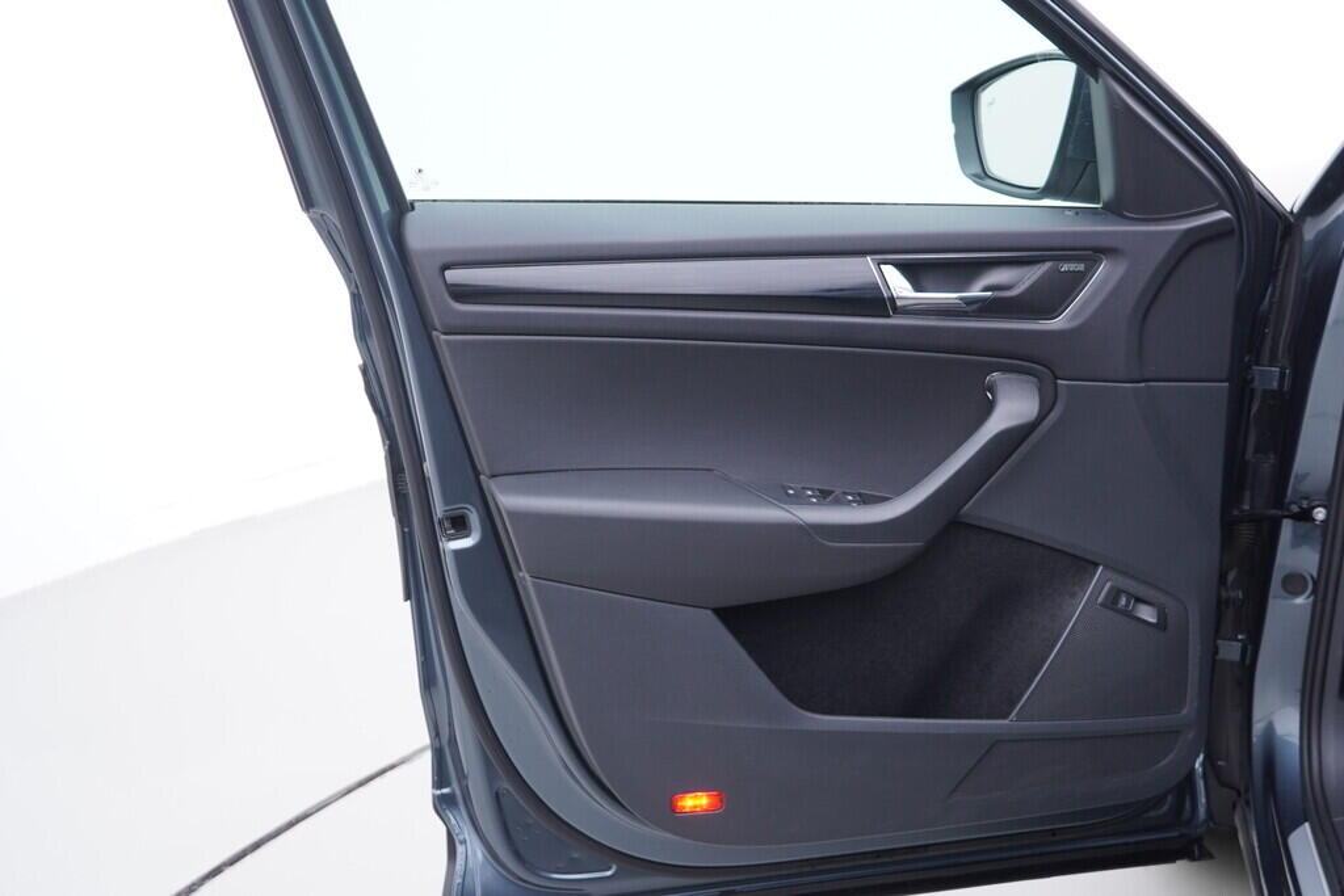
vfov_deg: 36.9
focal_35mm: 36
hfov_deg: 53.1
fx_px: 1344
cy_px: 448
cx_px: 672
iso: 125
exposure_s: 1/40
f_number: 2.8
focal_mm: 24
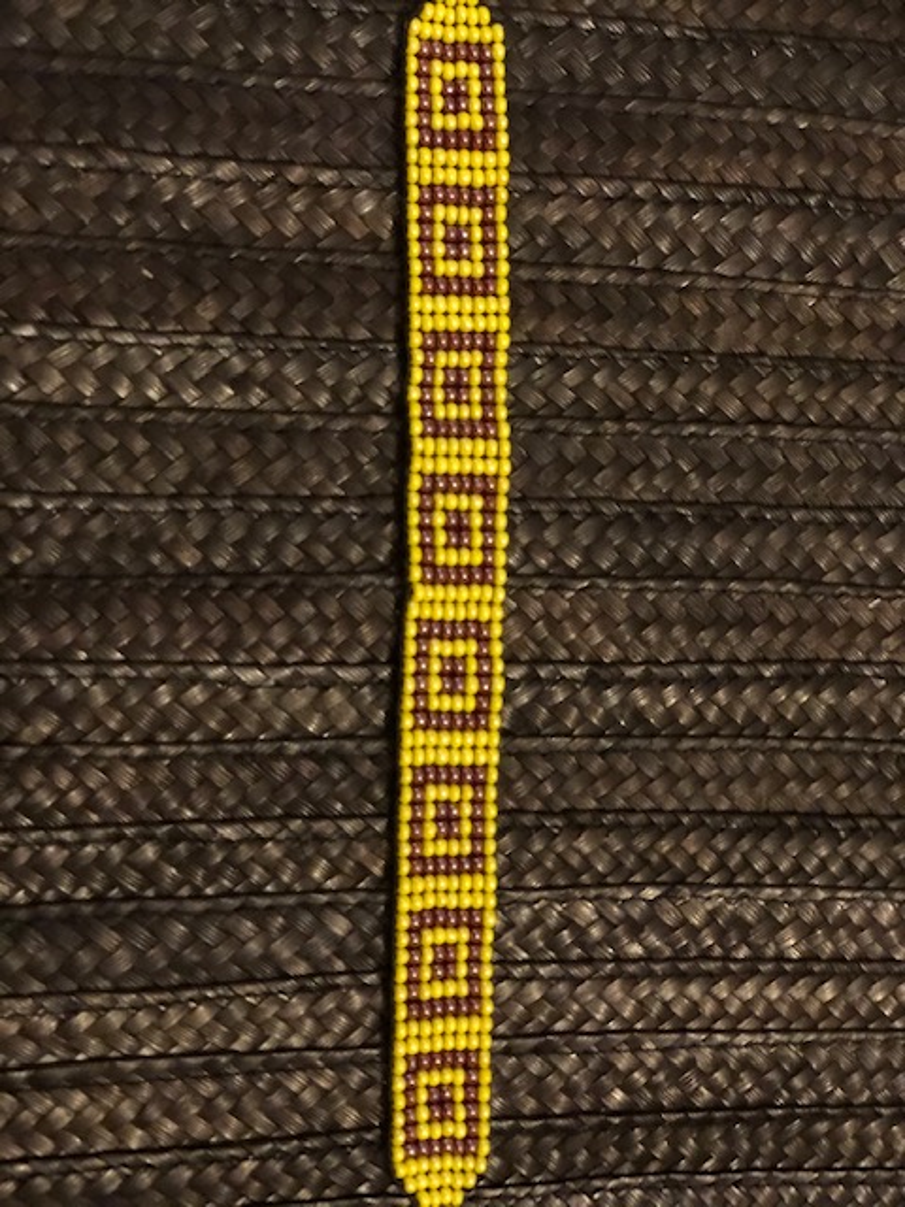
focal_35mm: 52
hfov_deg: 28.0
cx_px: 452
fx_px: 1813
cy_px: 604
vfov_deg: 36.8
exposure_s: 1/8
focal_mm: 6
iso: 250
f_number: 2.4
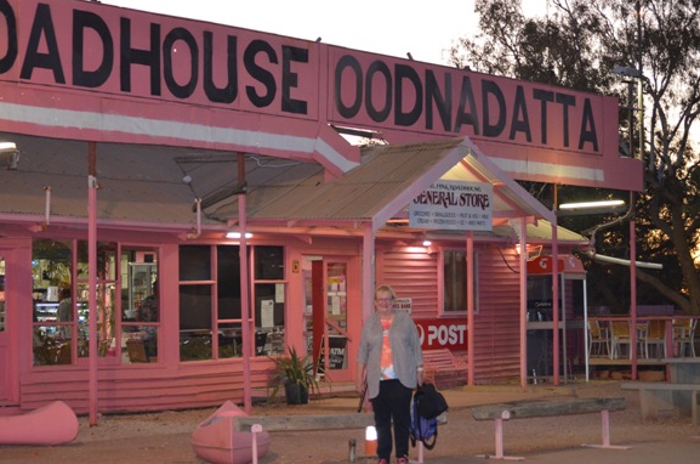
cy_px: 254
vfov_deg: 14.9
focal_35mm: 92
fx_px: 1776
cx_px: 323
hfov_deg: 22.3
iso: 1800
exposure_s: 1/60
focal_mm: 55
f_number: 4
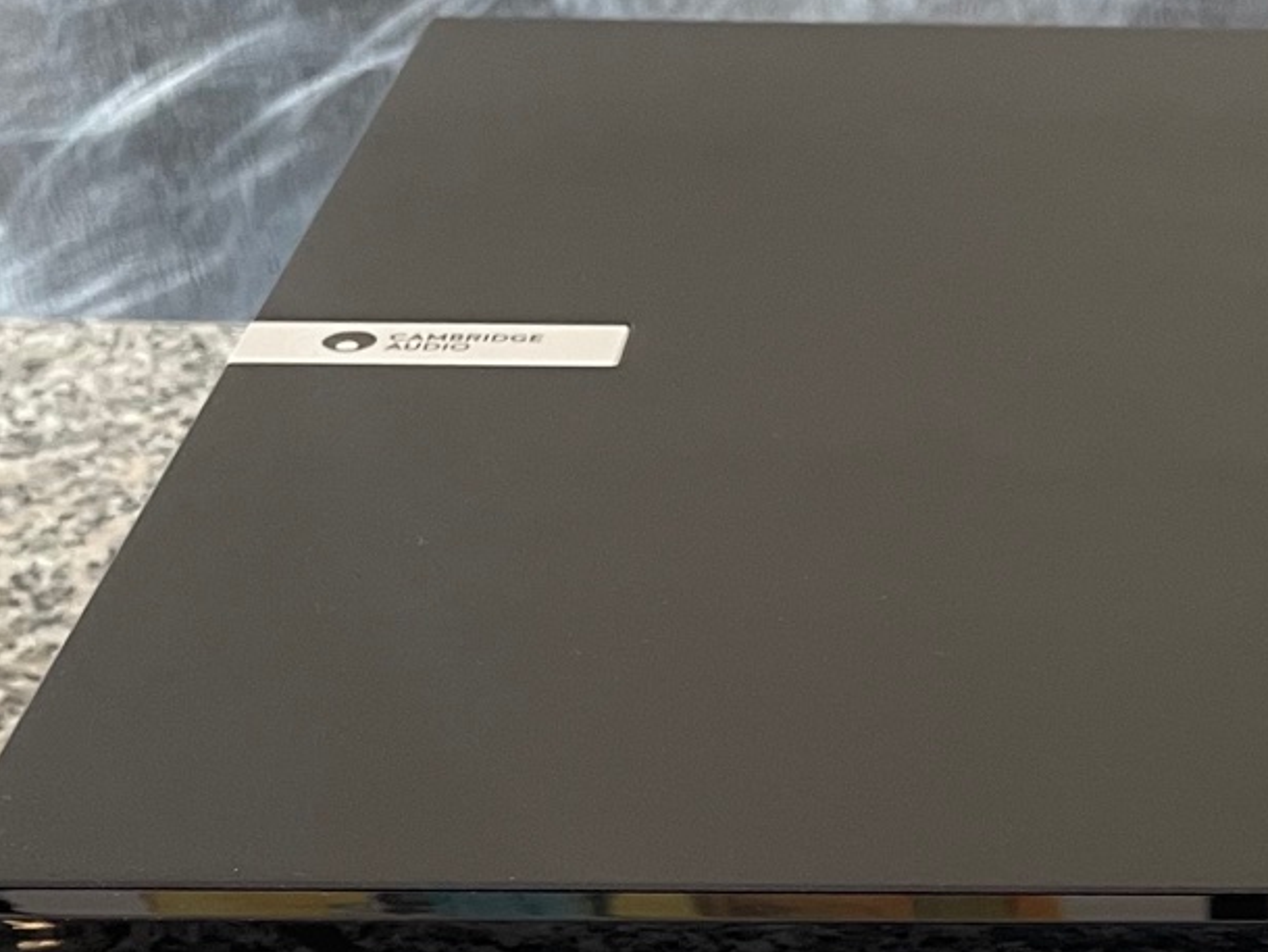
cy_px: 1321
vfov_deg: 16.1
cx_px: 1328
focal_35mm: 86
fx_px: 3151
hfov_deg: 21.8
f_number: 1.6
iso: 125
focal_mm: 4.2
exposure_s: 1/50
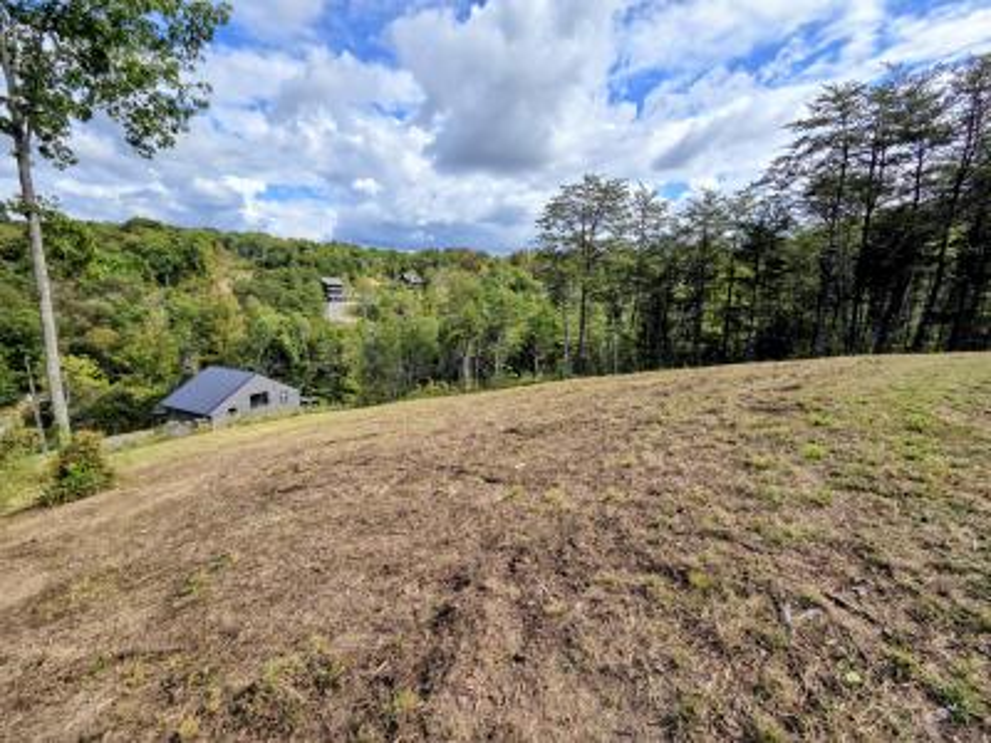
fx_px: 372
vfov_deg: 89.9
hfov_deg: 106.2
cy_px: 372
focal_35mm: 13
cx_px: 496
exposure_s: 1/1686
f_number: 2.2
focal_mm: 2.2
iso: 50
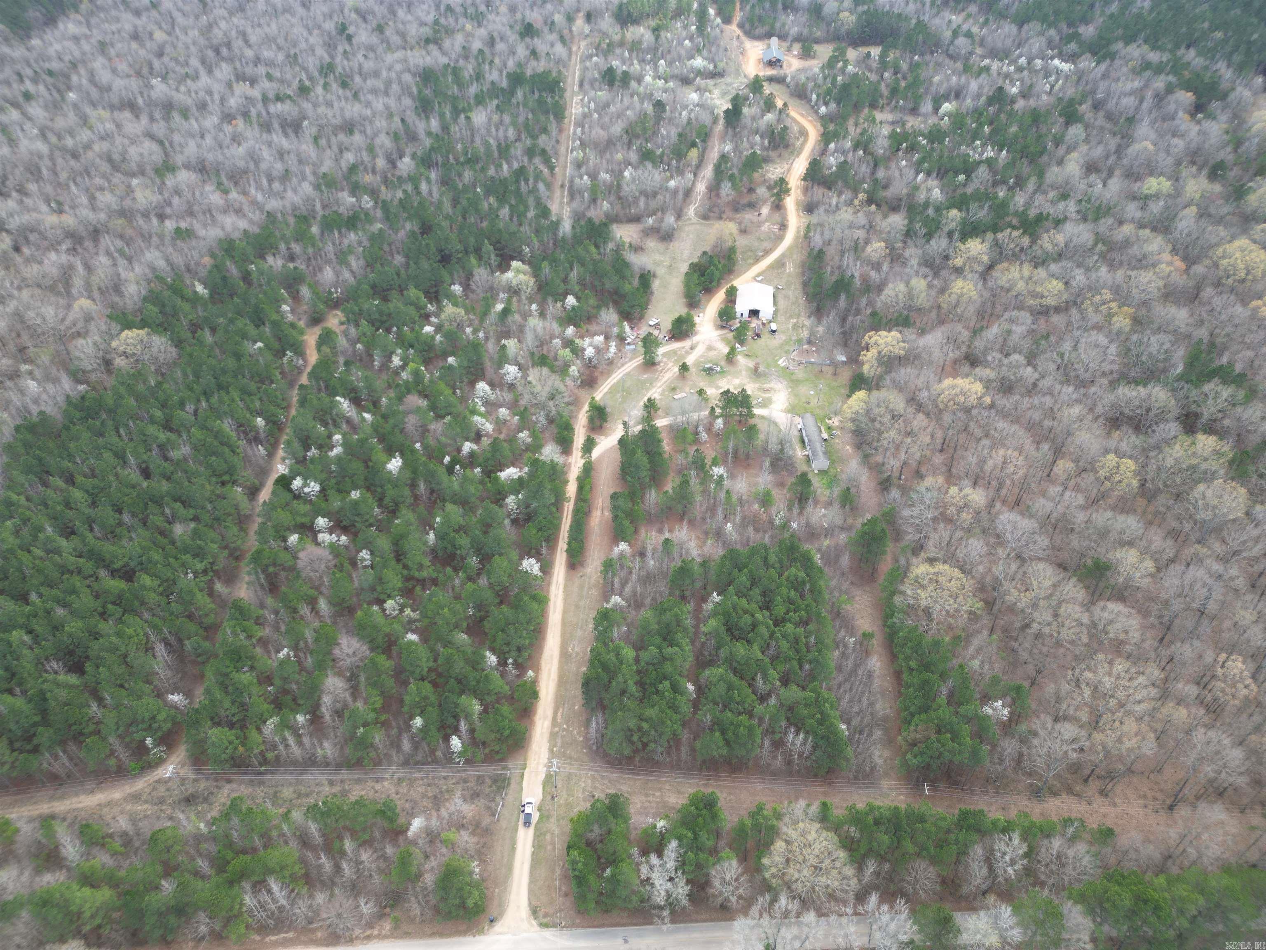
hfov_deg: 71.6
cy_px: 475
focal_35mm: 24
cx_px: 633
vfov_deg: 56.8
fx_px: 878
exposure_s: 1/350
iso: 100
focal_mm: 6.72
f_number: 1.7
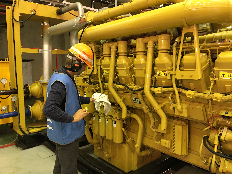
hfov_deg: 61.7
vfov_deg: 48.2
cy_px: 87
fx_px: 194
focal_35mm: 29
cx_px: 116
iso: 50
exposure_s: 1/4
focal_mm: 4.15
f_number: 2.2
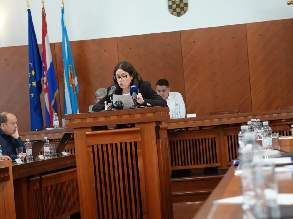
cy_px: 136
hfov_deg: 19.3
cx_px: 147
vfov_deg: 14.5
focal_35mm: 102
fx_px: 863
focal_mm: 70
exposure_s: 1/160
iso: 3200
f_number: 4
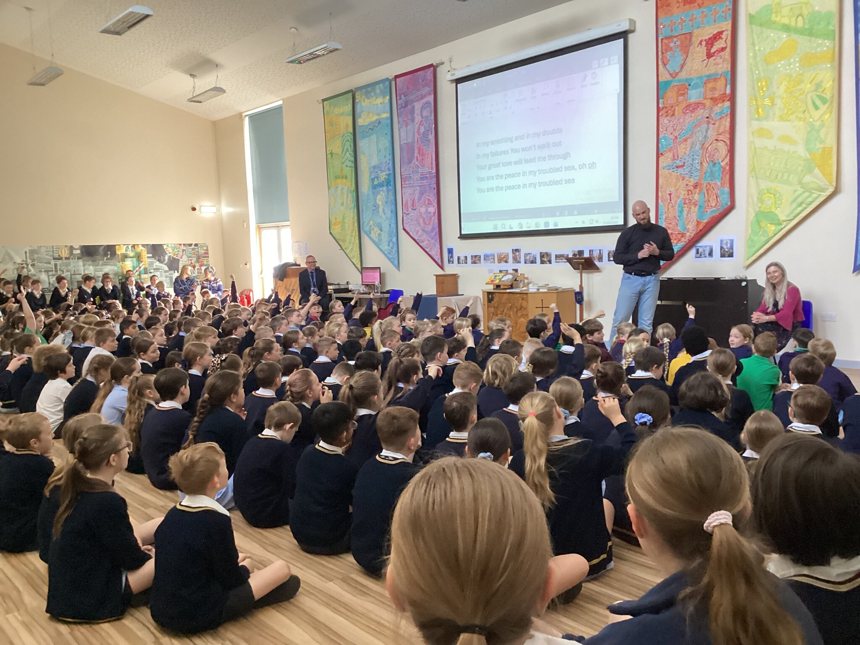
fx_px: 770
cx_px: 430
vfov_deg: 45.4
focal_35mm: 31
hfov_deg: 58.4
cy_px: 322
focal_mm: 3.3
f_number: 2.4
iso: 250
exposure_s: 1/60
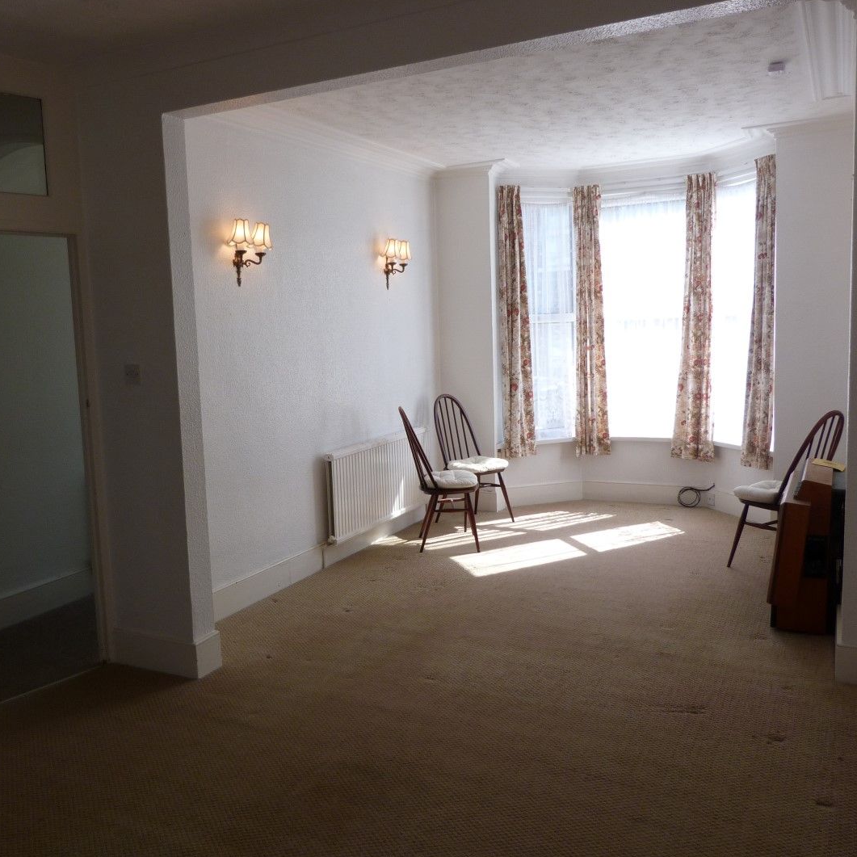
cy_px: 430
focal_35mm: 30
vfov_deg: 54.0
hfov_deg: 53.8
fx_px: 840
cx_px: 366
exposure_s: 1/100
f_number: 2.8
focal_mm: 4.5
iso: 80
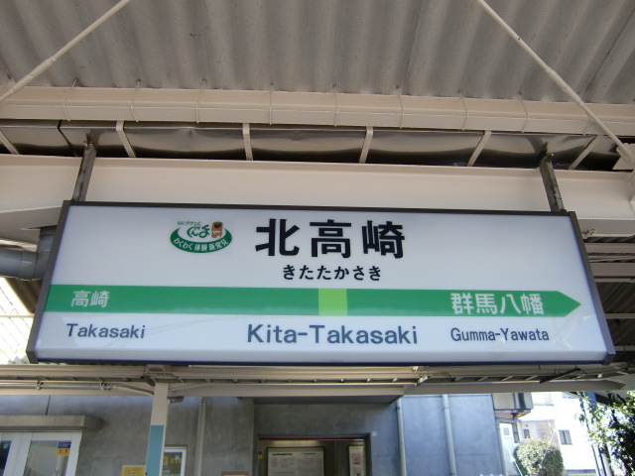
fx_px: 514
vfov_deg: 49.7
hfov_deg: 63.4
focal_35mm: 28
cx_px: 318
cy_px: 238
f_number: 2.6
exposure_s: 1/125
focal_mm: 4.9
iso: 64
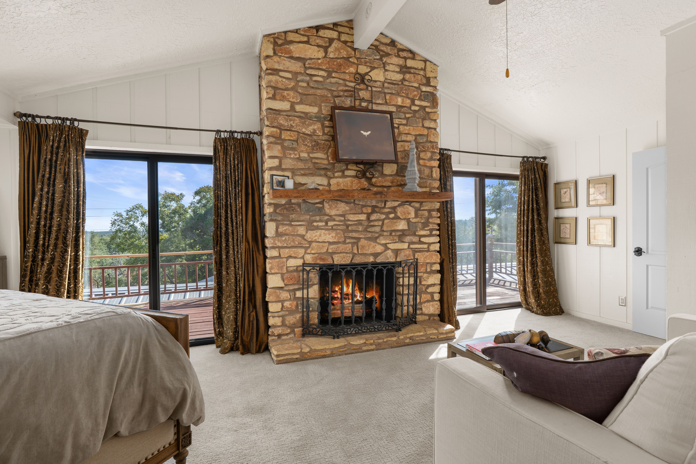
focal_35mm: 17
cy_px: 232
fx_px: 329
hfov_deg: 93.3
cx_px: 348
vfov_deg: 70.4
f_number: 7.1
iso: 320
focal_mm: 17
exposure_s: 1/40
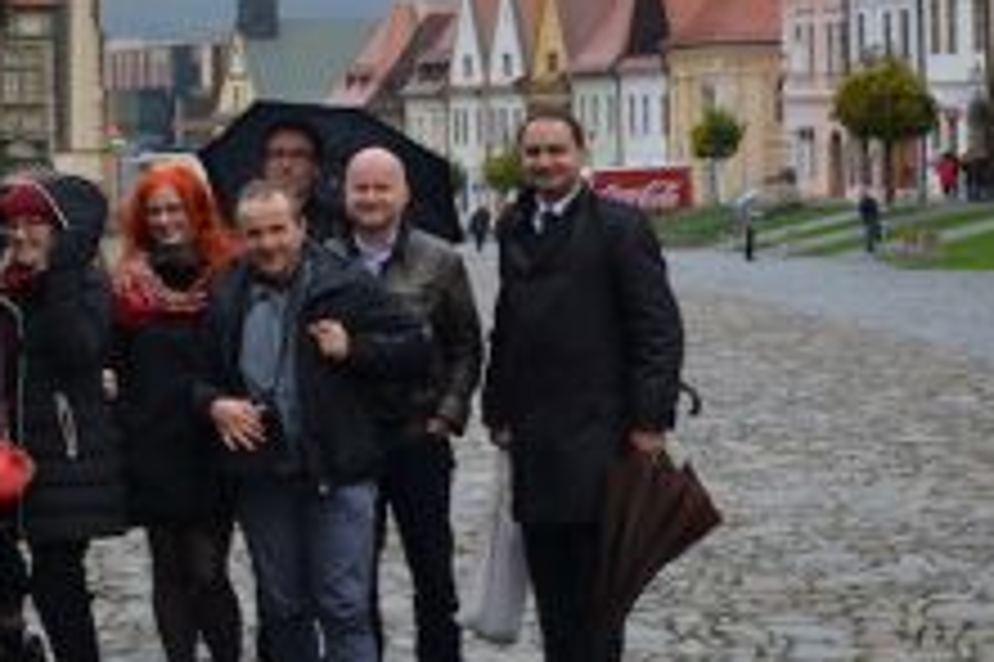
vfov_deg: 12.5
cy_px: 0
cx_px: -328
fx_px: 2992
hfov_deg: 17.6
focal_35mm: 108
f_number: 6.3
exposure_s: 1/160
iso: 200
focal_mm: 25
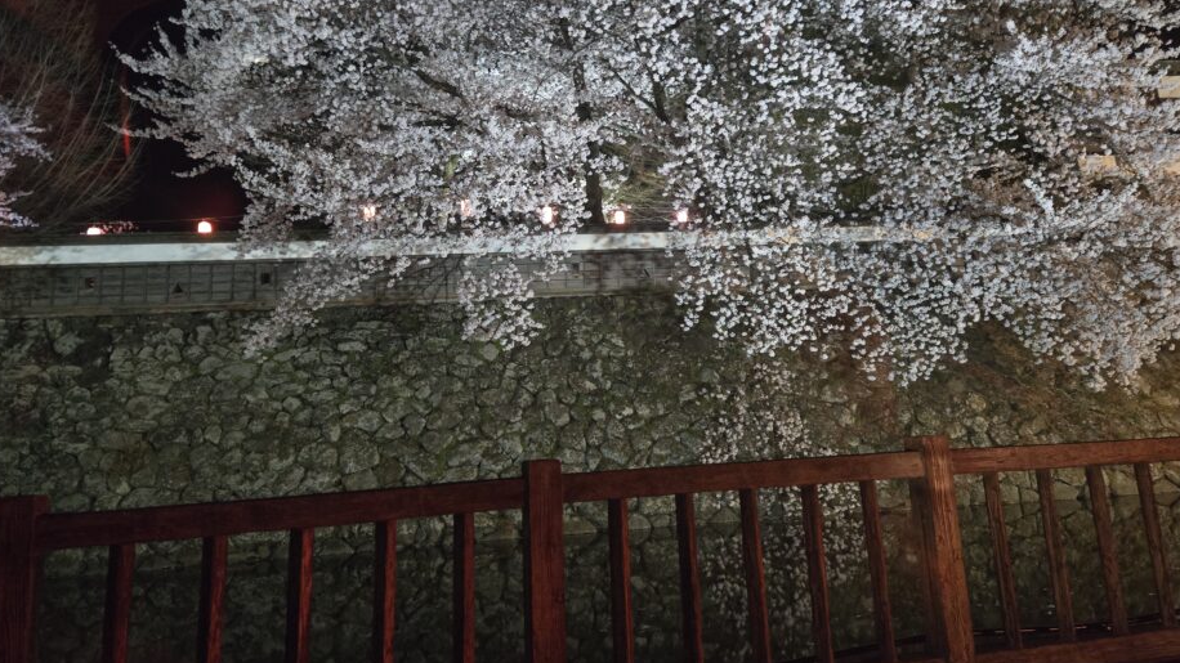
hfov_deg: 67.9
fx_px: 876
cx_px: 623
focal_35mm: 28
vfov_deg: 41.1
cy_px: 237
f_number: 1.8
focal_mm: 5.4
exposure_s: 1/50
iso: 2000
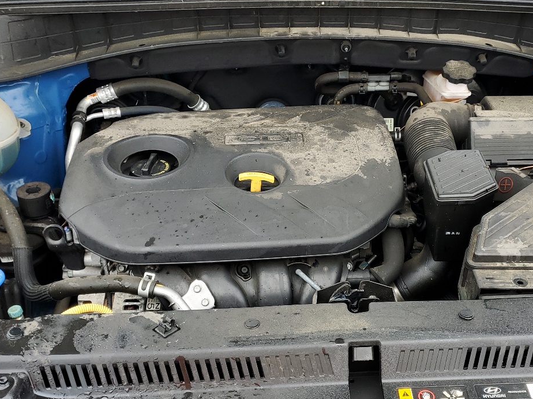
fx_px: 693
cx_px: 325
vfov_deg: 32.1
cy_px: 239
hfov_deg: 41.8
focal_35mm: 45
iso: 50
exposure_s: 1/167
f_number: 1.5
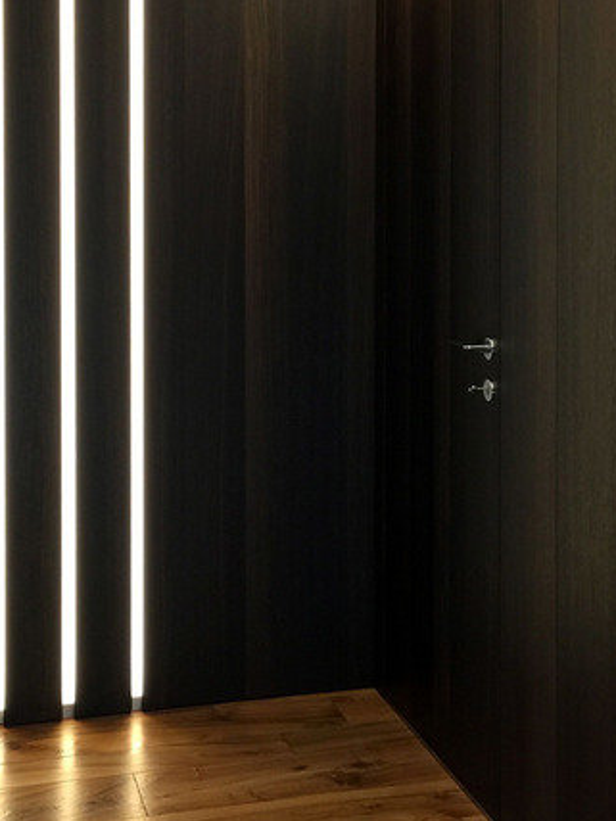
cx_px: 251
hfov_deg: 26.1
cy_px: 300
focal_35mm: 56
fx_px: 1329
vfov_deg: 34.1
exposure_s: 1/17
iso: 64
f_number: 2.2
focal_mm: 4.15
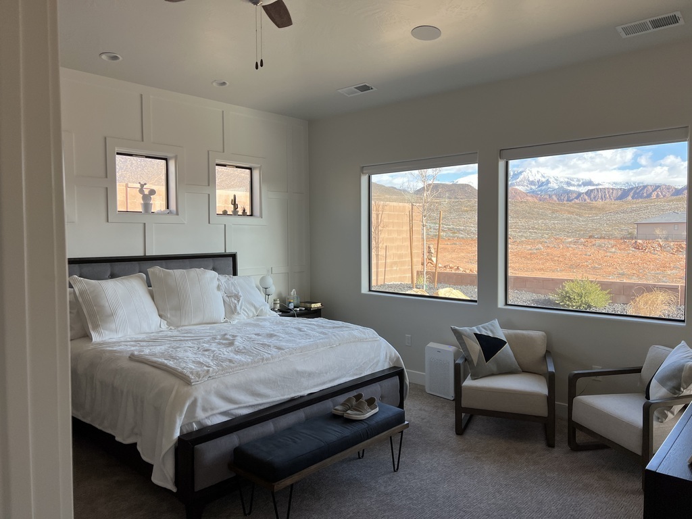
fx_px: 520
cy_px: 260
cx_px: 346
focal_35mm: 26
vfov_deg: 53.1
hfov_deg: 67.3
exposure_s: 1/408
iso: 50
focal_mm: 5.7
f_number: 1.5
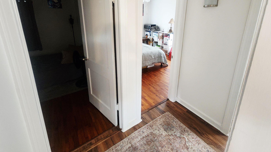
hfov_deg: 103.0
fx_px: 108
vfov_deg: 68.0
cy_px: 48
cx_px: 139
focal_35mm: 15
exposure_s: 1/30
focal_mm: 2.2
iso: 640
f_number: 2.2
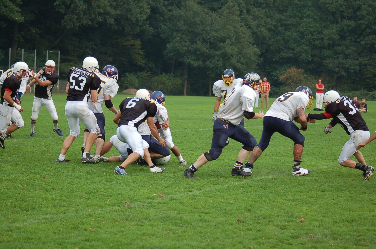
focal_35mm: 105
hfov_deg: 19.5
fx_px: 1095
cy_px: 124
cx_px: 188
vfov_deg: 13.0
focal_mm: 70
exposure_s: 1/1000
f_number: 4
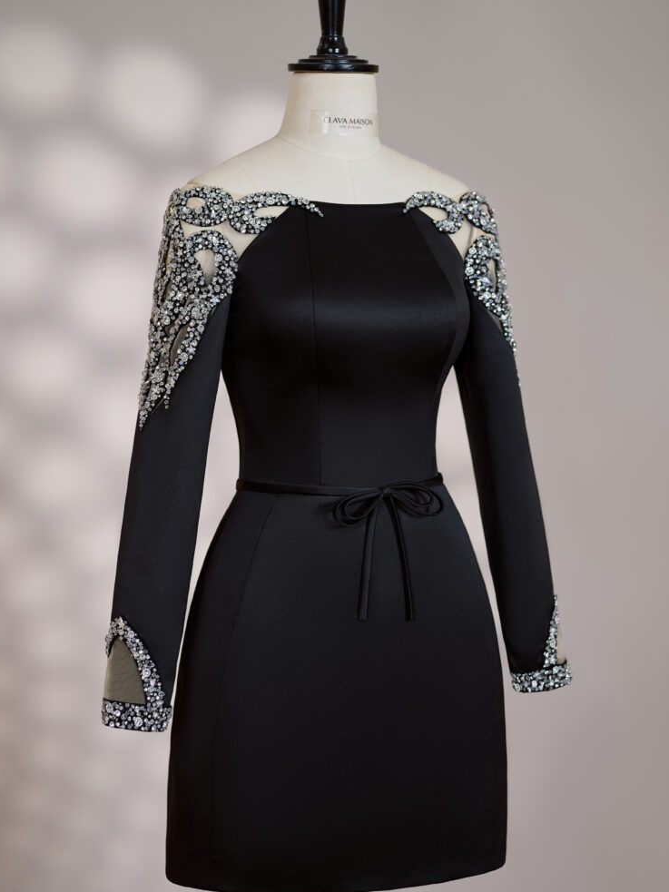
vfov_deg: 34.9
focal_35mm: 55
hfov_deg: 26.6
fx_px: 1418
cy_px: 408
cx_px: 331
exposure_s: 1/200
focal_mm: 50
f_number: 2.8
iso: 640
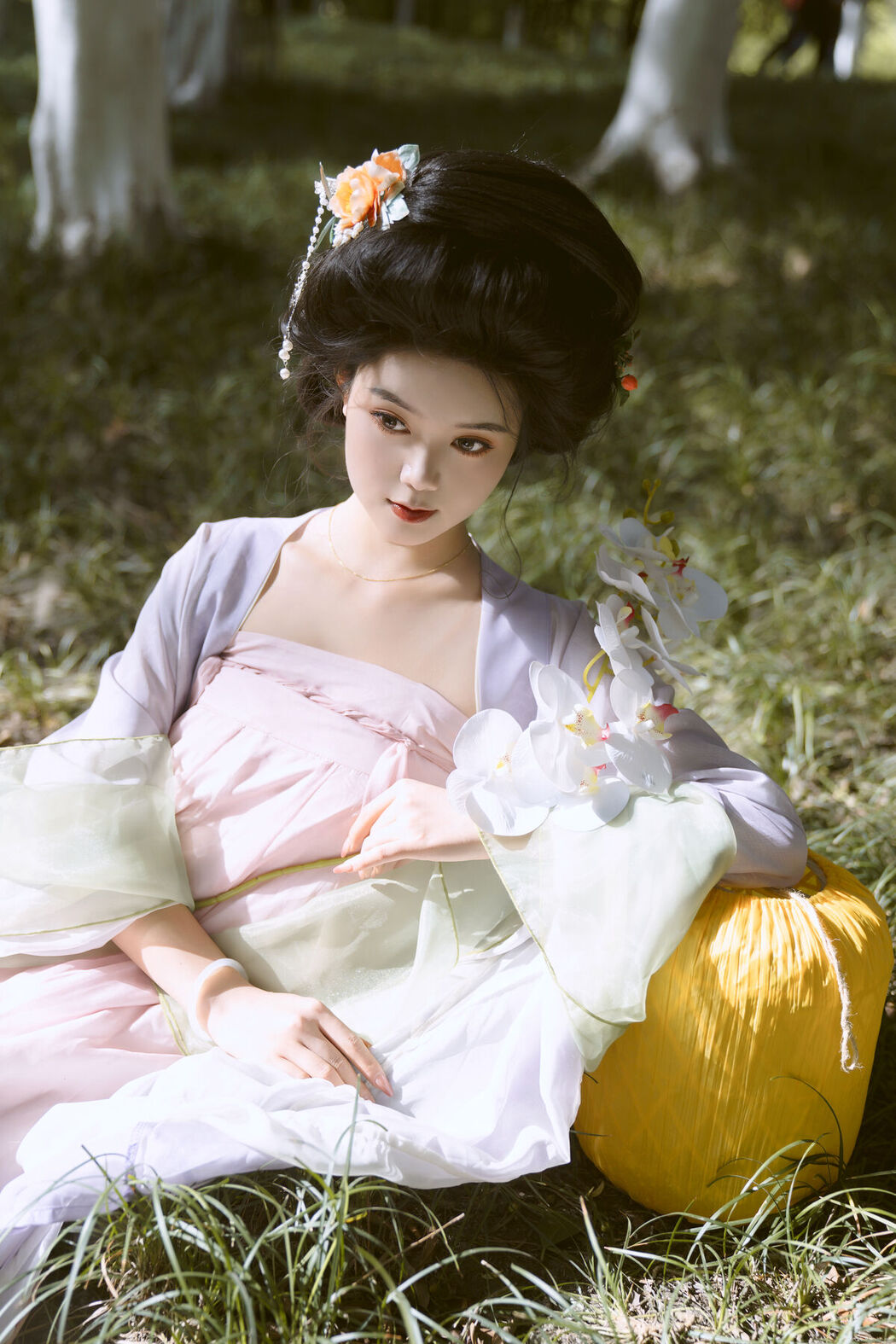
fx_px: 1643
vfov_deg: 44.5
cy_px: 672
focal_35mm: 44
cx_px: 448
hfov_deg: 30.5
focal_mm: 44
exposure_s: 1/400
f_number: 2.8
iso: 160
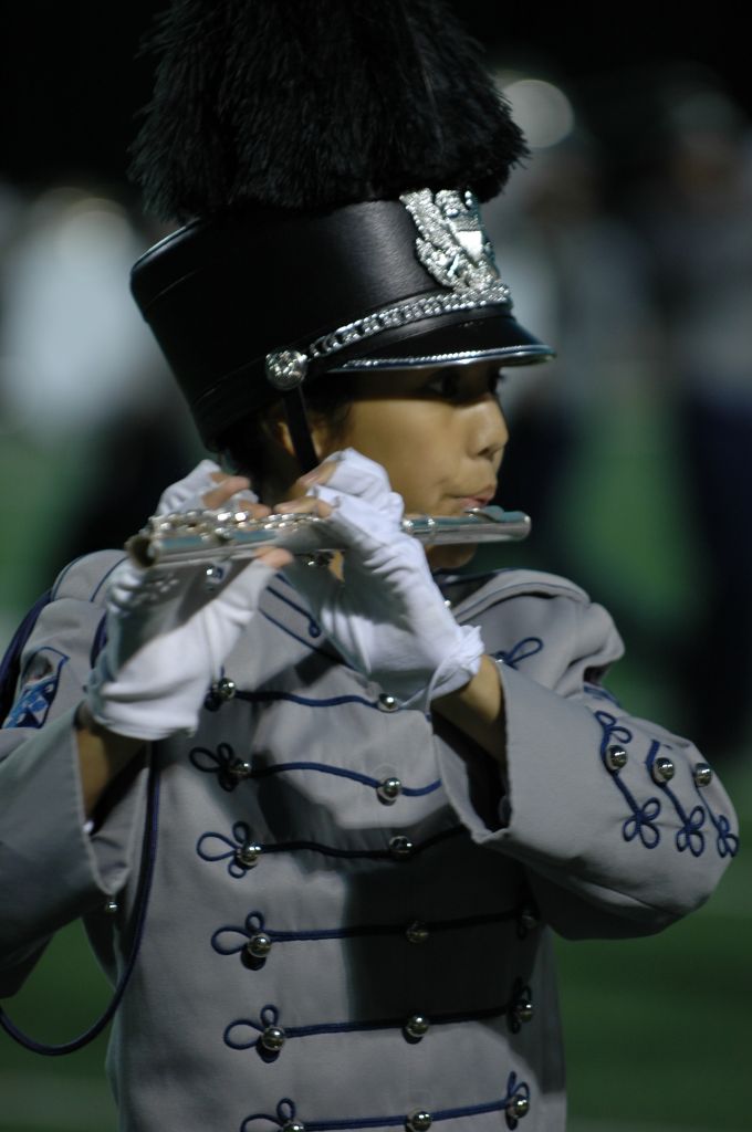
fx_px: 9425
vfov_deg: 6.9
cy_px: 566
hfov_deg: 4.6
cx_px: 376
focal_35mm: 300
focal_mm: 200
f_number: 2.8
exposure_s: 1/60
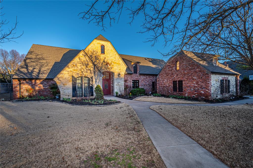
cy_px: 84
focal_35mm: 15
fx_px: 105
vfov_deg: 77.3
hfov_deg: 100.4
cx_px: 126
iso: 100
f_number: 9
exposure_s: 1/80
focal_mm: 15
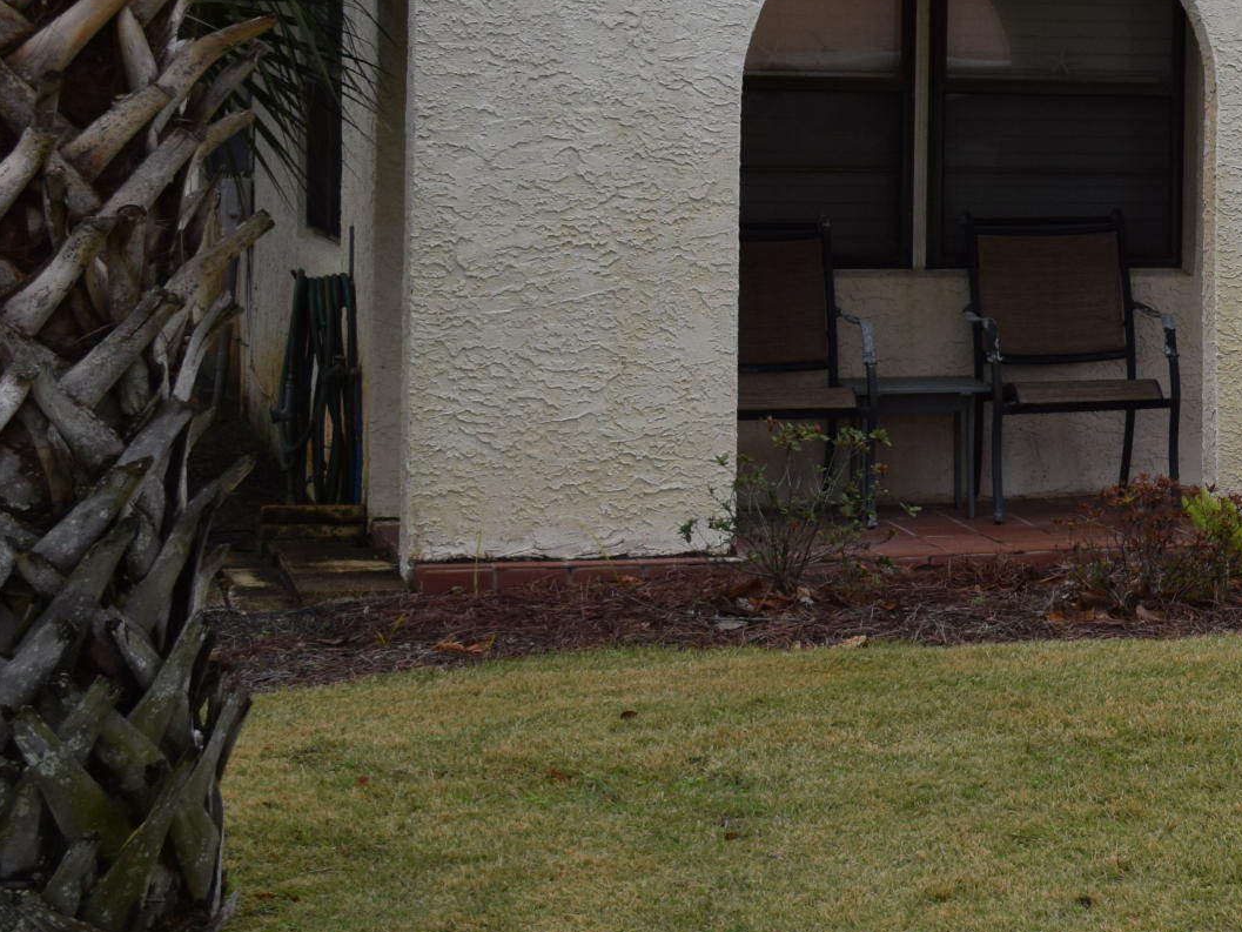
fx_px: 3673
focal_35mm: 102
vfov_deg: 14.4
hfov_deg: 17.7
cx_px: 1721
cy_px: 168
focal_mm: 25
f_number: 6.3
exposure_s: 1/160
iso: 400
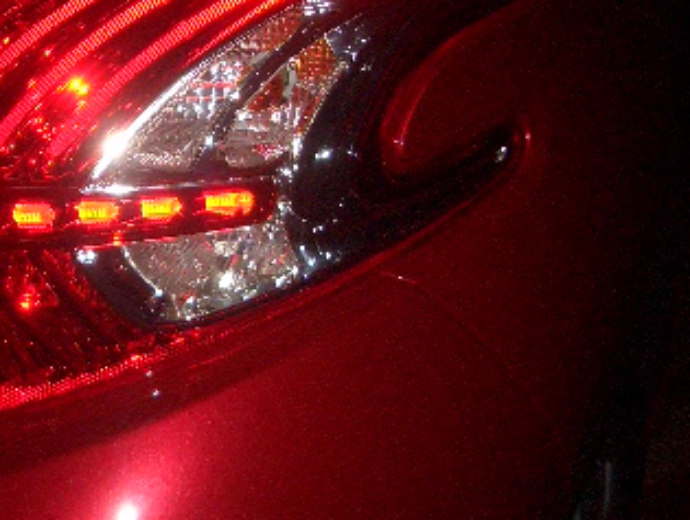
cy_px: 132
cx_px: 149
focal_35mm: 71
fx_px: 1417
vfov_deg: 20.6
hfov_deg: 26.9
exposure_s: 1/60
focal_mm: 5.8
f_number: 2.6
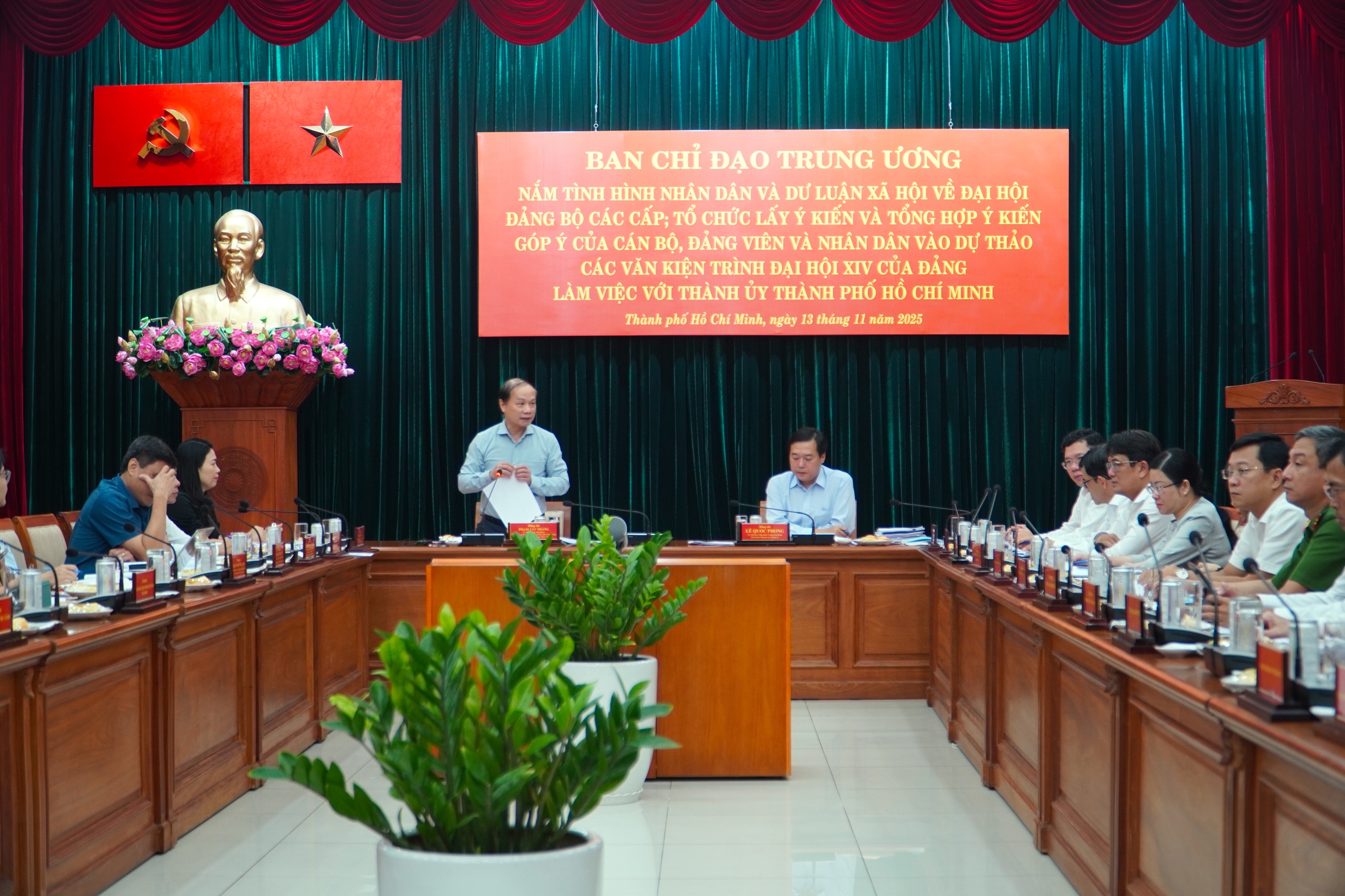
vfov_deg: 24.4
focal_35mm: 56
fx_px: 2074
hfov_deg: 35.9
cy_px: 448
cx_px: 672
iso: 500
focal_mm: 37
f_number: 4
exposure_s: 1/60
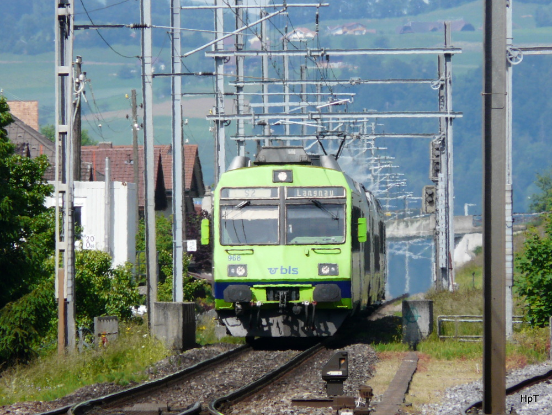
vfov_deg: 3.0
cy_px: 208
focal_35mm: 504
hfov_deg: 3.9
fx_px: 8045
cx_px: 276
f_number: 5.6
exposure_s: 1/500
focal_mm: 82.8
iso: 100
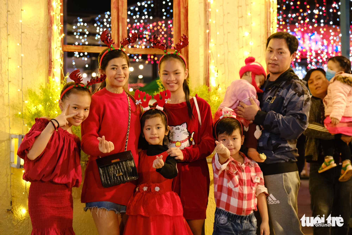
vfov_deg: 18.2
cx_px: 176
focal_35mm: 75
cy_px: 118
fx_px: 733
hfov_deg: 27.0
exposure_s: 1/80
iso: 2000
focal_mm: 50
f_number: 2.8
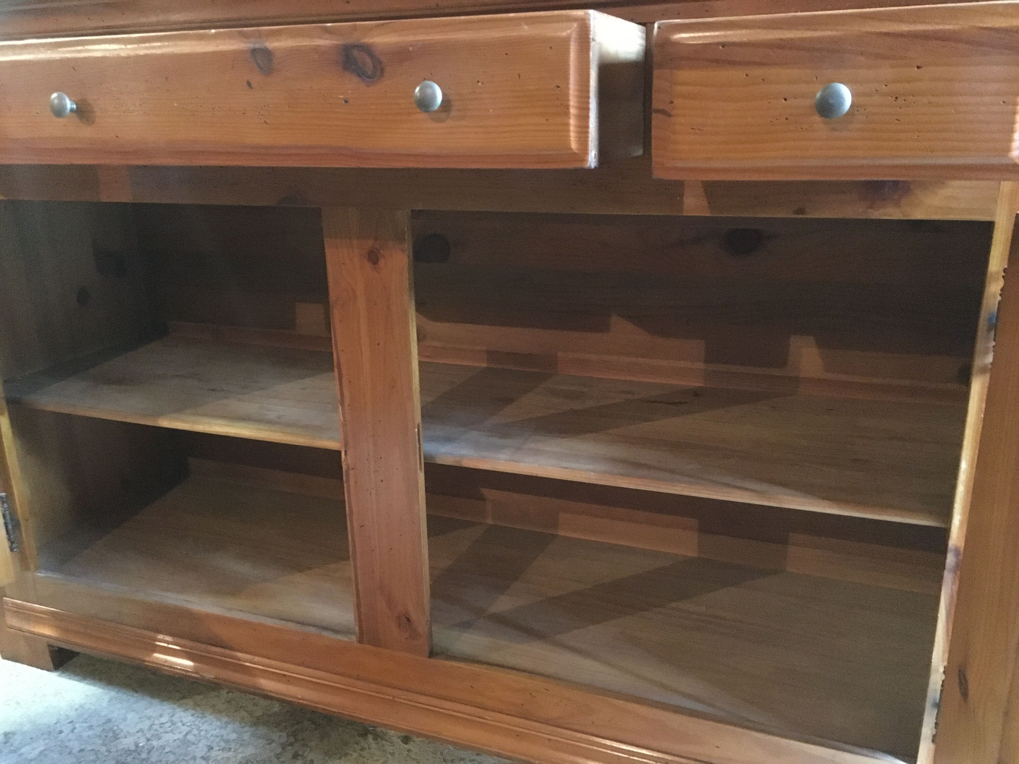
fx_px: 854
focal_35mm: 29
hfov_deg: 61.7
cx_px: 510
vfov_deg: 48.2
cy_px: 382
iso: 1000
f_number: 2.2
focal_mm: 4.15
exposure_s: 1/17
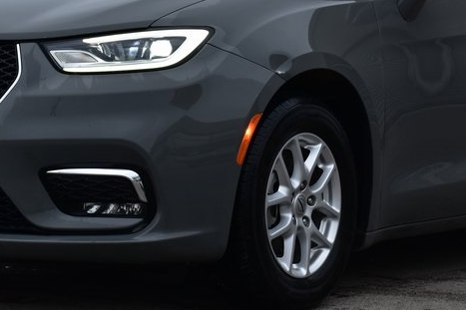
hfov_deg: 13.9
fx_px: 1916
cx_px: 217
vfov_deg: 9.2
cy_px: 76
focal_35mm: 148
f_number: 9
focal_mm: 45
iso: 400
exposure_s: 1/100
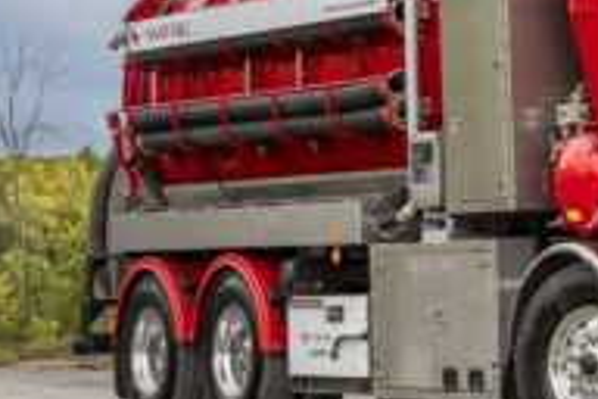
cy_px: 147
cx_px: 853
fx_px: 2857
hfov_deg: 11.5
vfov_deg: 8.0
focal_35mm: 172
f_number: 7.1
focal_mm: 55
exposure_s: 1/60
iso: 400
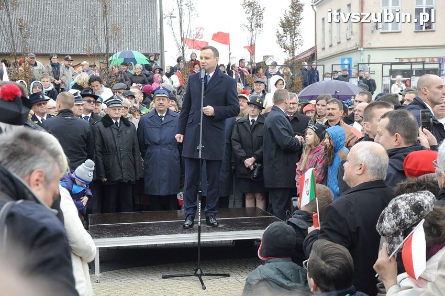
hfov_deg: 29.9
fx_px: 834
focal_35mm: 68
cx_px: 222
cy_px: 148
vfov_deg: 20.1
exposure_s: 1/160
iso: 800
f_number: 6.3
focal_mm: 45
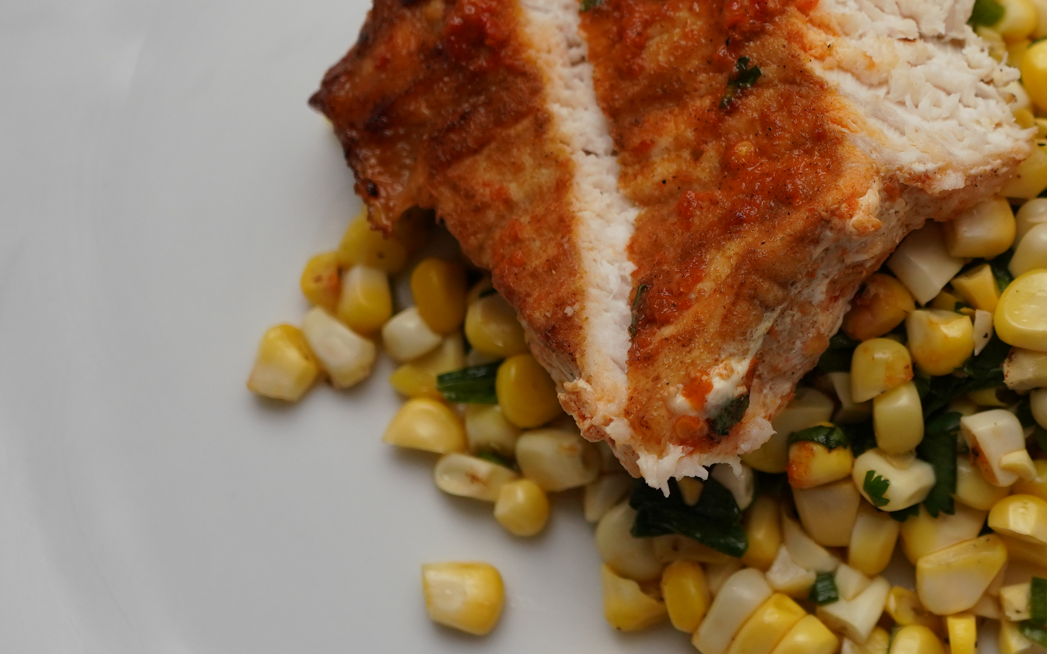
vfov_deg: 15.2
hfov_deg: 23.6
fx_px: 2454
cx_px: 886
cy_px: 222
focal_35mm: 86
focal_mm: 30
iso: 500
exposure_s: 1/640
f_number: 4
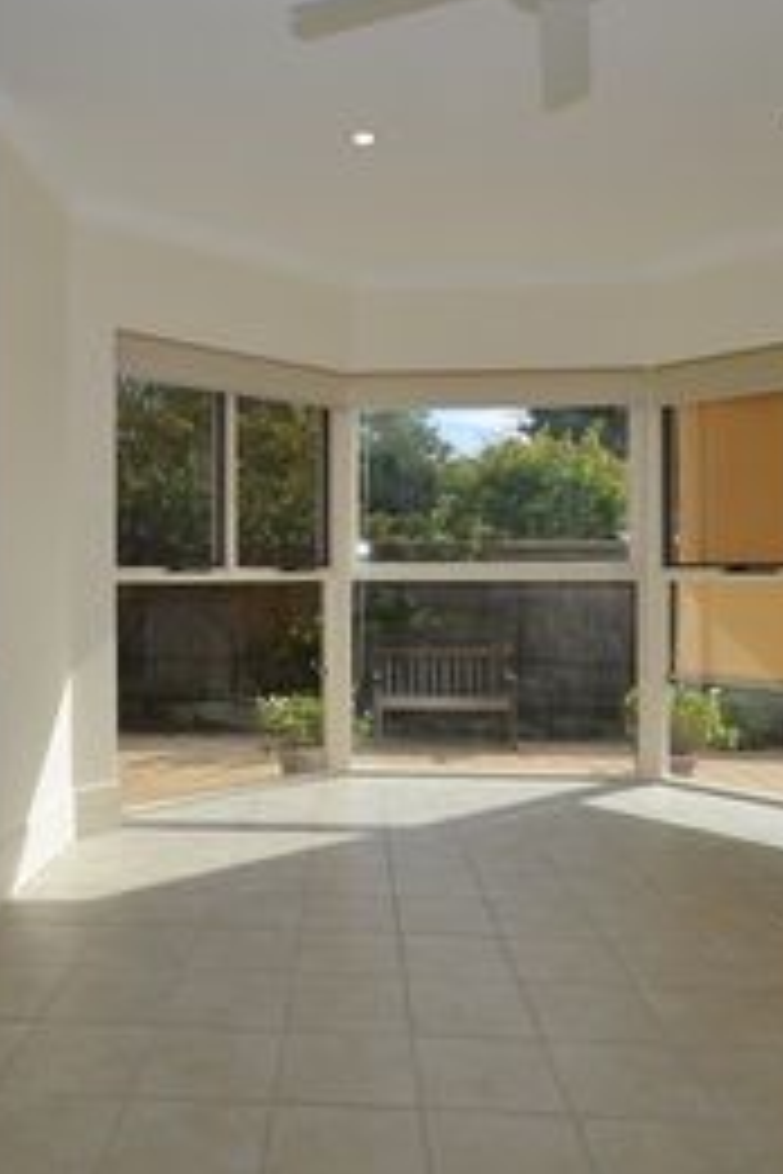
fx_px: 881
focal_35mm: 27
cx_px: 279
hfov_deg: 47.4
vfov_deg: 67.3
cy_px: 556
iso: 100
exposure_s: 1/200
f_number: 7.1
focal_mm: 10
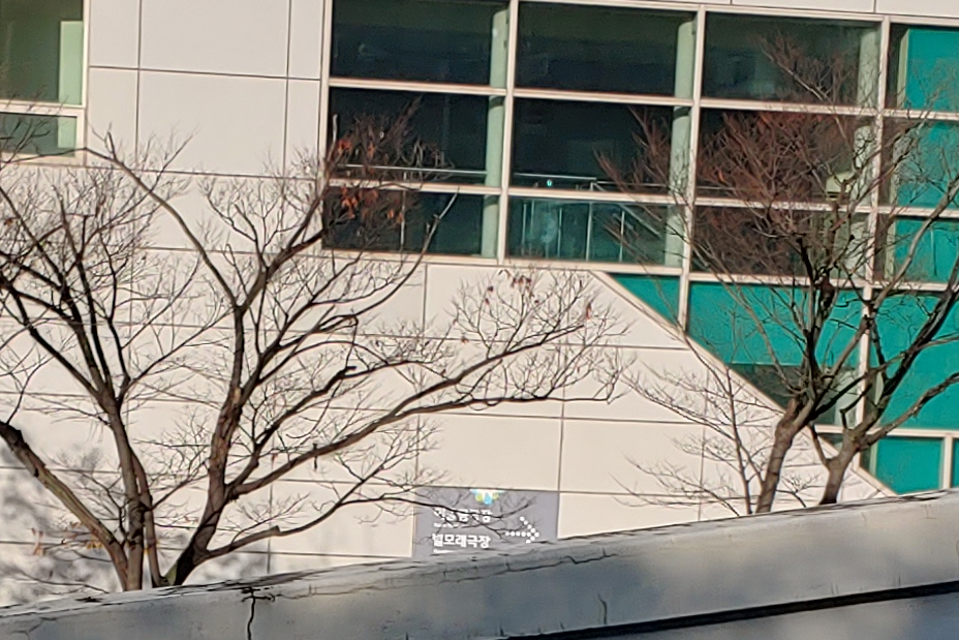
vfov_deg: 11.8
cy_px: 799
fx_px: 3010
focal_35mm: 113
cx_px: 349
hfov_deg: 18.1
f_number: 1.5
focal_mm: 4.23
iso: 50
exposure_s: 1/2381
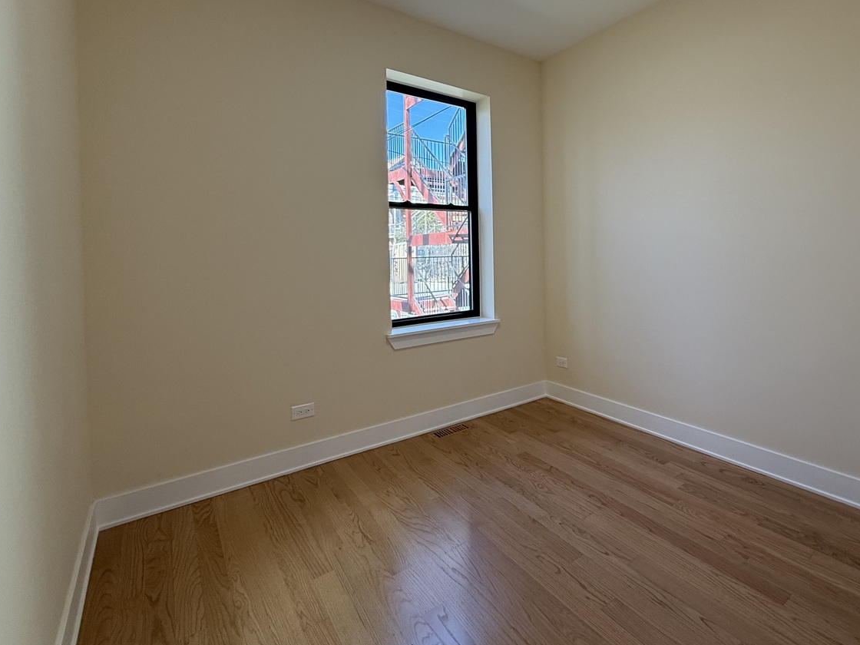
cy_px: 254
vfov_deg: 70.8
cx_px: 541
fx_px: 447
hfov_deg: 85.9
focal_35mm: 18
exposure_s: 1/120
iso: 80
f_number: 2.2
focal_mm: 2.22
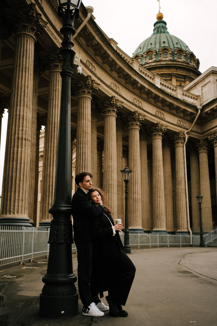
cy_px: 163
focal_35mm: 35
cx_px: 108
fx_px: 316
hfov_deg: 37.9
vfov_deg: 54.4
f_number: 2.8
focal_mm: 35
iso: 100
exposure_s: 1/250
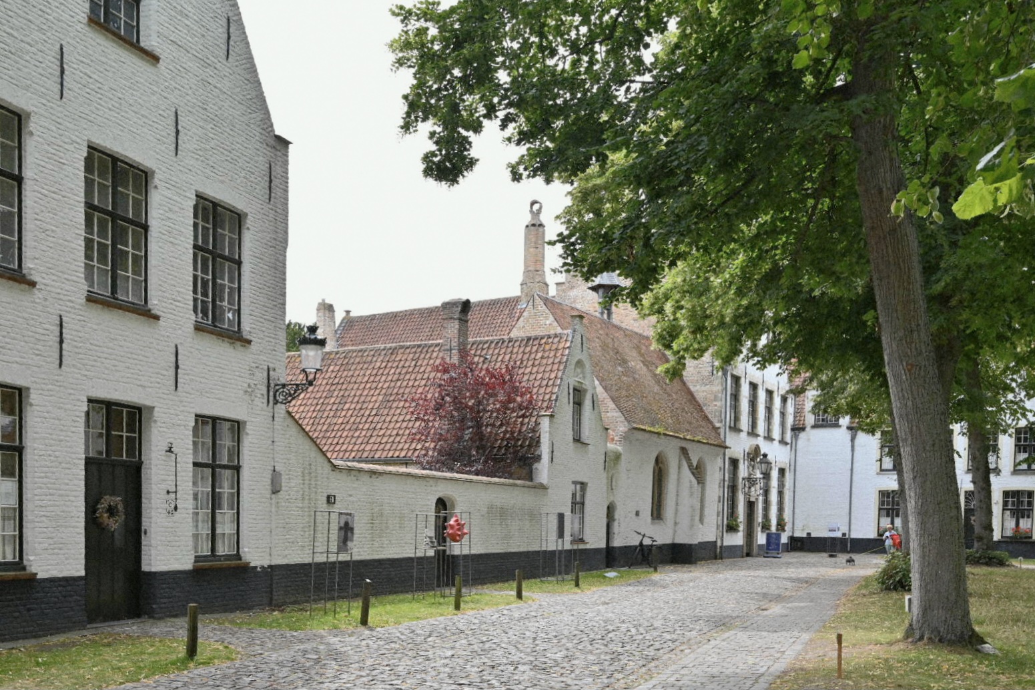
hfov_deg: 54.4
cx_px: 518
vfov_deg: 37.9
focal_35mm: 35
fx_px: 1006
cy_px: 345
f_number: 9
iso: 400
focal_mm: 35
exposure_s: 1/323
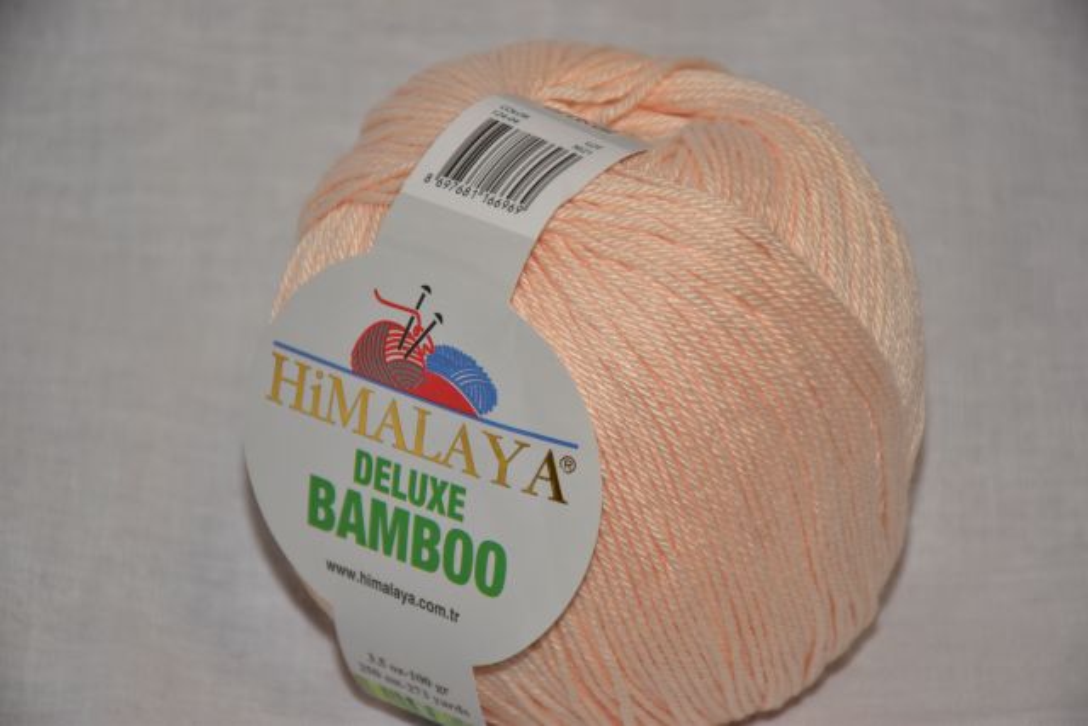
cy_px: 363
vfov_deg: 9.6
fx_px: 4307
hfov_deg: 14.4
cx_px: 544
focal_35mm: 142
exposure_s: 1/60
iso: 100
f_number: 5.3
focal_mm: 95
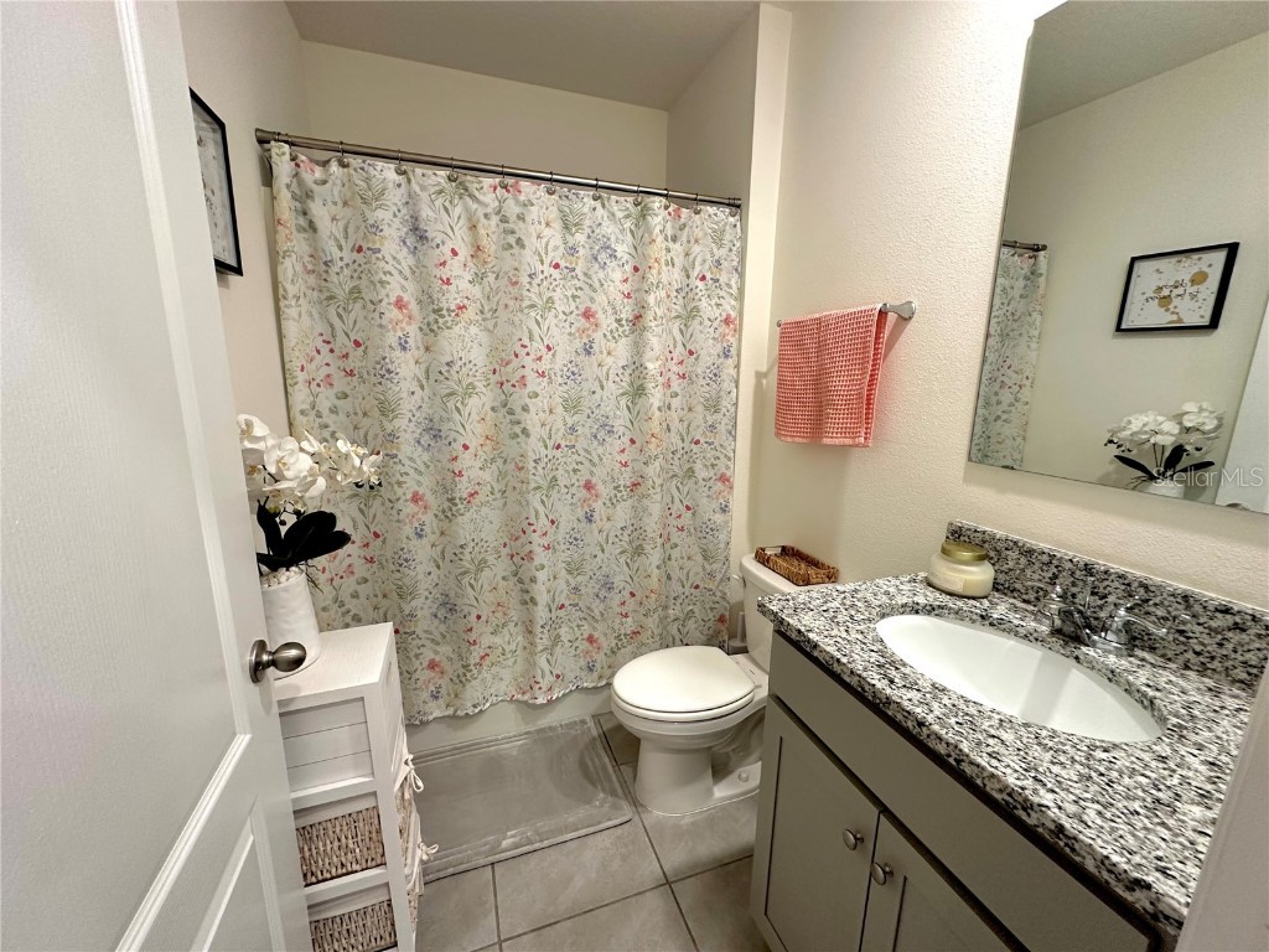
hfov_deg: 102.1
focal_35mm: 14
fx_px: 513
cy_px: 476
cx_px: 634
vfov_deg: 85.7
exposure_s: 1/60
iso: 200
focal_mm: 2.22
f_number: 2.2
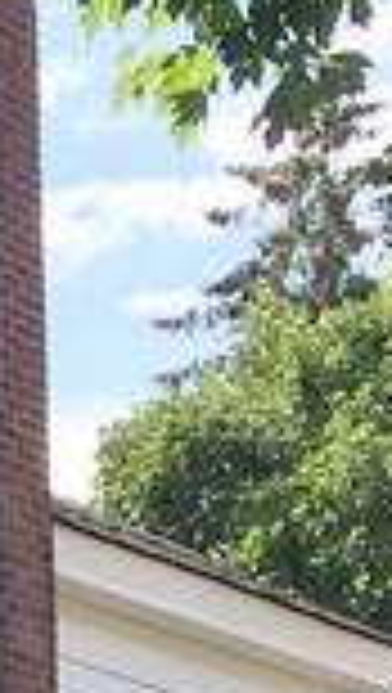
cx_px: -1095
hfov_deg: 5.2
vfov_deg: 9.9
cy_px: 1035
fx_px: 3868
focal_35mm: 210
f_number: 2.2
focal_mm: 4.15
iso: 32
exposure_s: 1/706
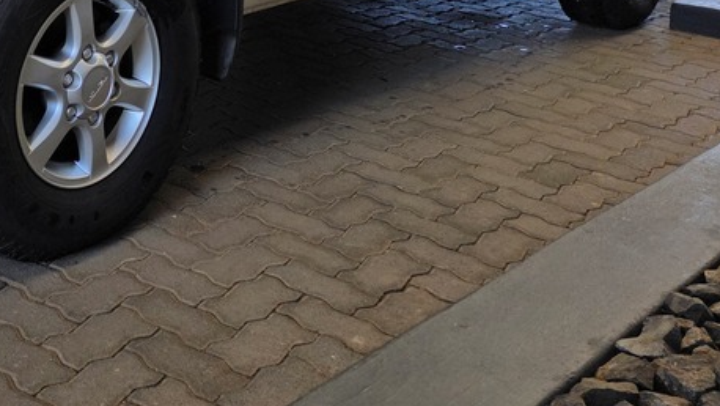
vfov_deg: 19.5
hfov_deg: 35.2
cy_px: -146
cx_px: 82
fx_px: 1069
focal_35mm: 56
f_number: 1.7
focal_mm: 6.25
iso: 32
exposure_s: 1/359
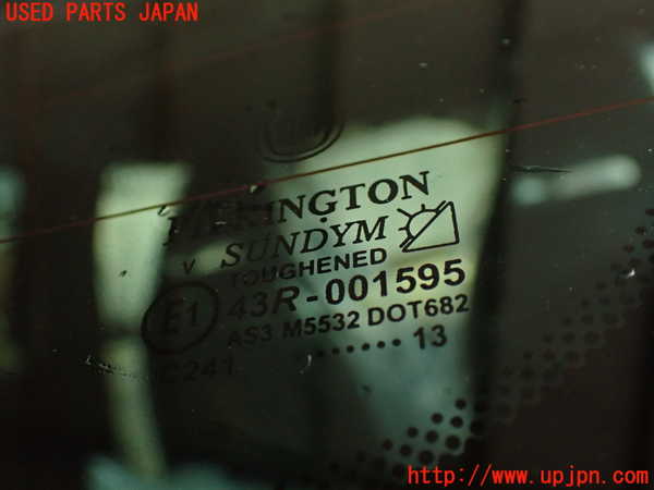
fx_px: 680
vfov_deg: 39.7
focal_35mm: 36
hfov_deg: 51.4
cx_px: 327
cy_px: 245
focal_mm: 6.37
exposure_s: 1/25
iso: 800
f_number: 2.5
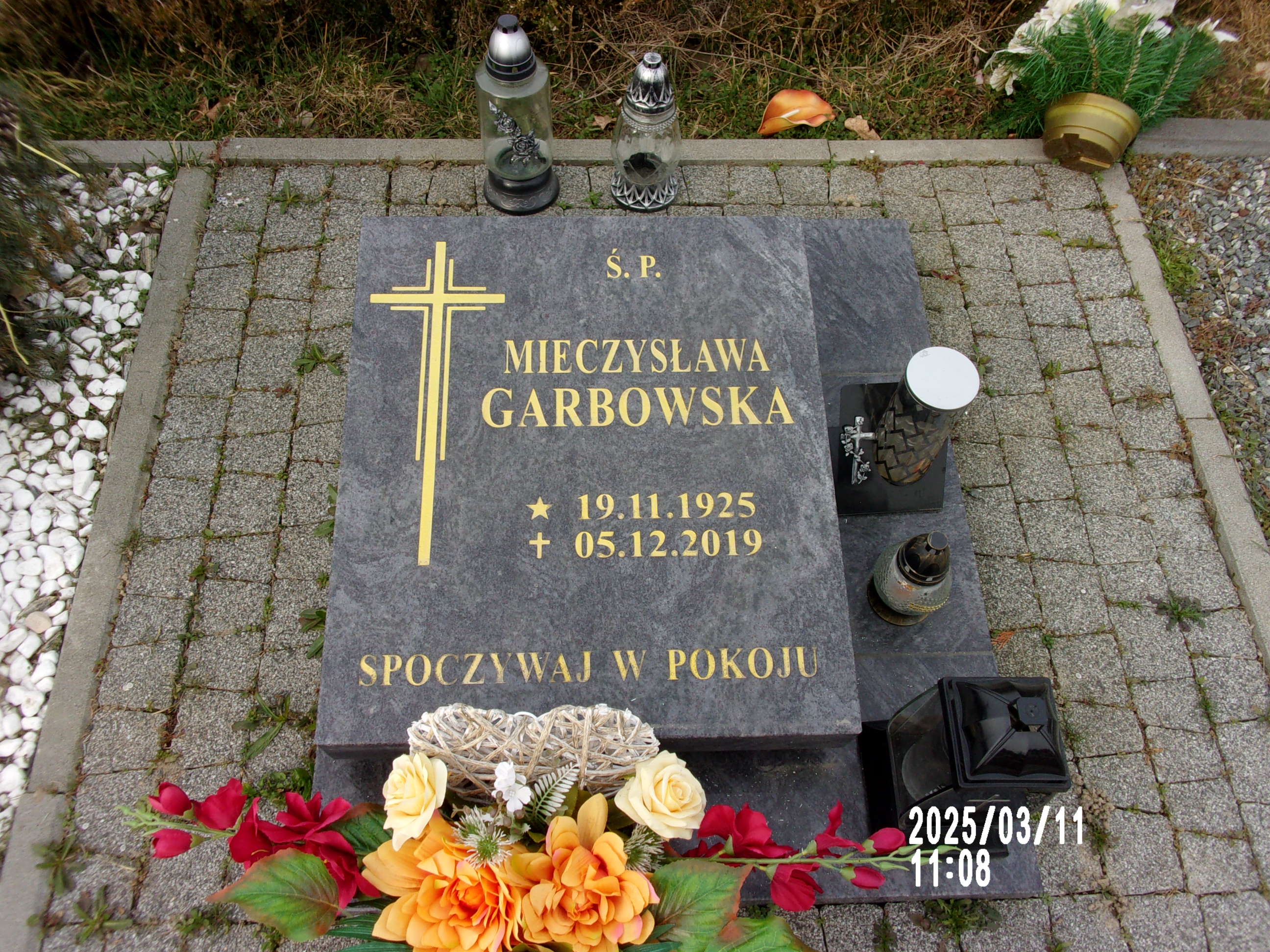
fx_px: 1027
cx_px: 635
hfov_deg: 63.4
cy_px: 476
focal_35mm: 28
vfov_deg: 49.7
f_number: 10.8
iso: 80
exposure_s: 1/45
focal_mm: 5.1
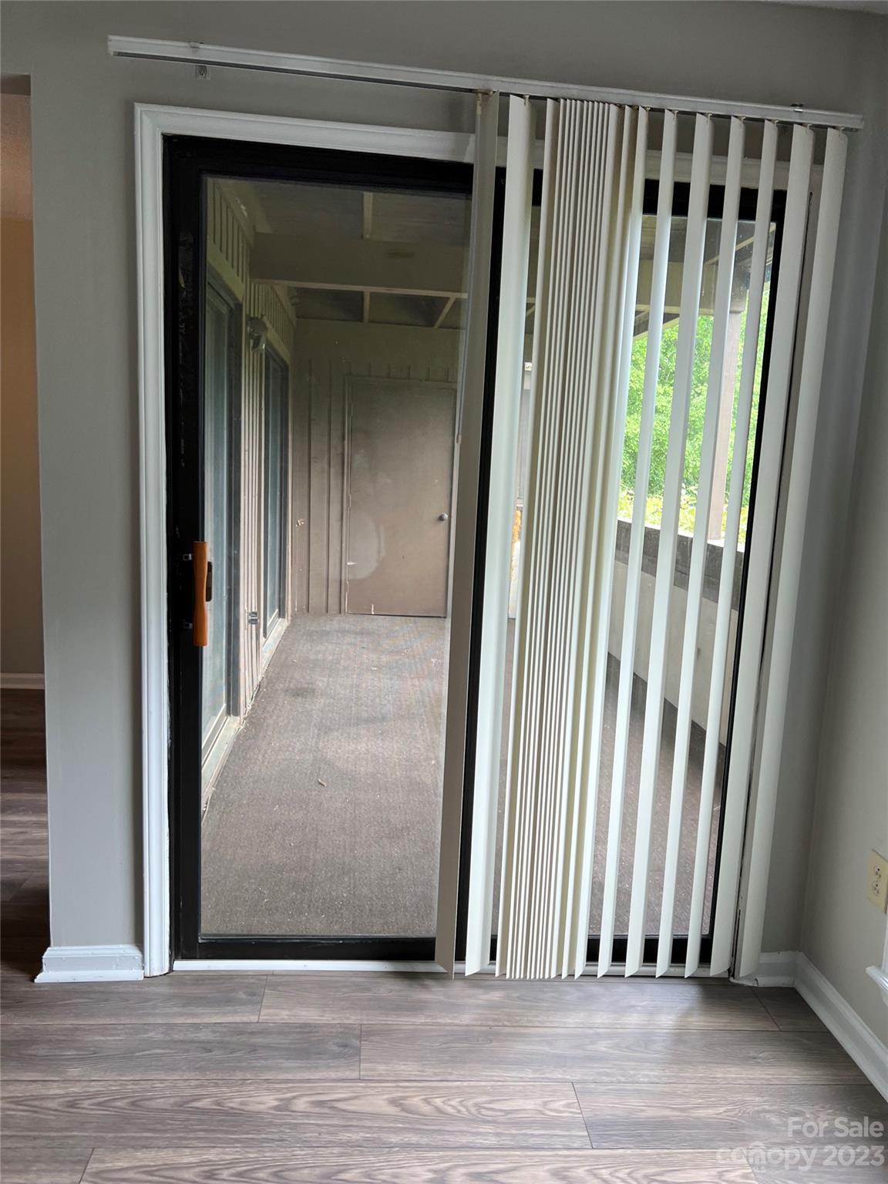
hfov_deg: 53.1
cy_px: 592
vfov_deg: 67.3
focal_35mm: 26
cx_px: 444
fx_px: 889
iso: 50
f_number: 1.5
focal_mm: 5.7
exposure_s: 1/120
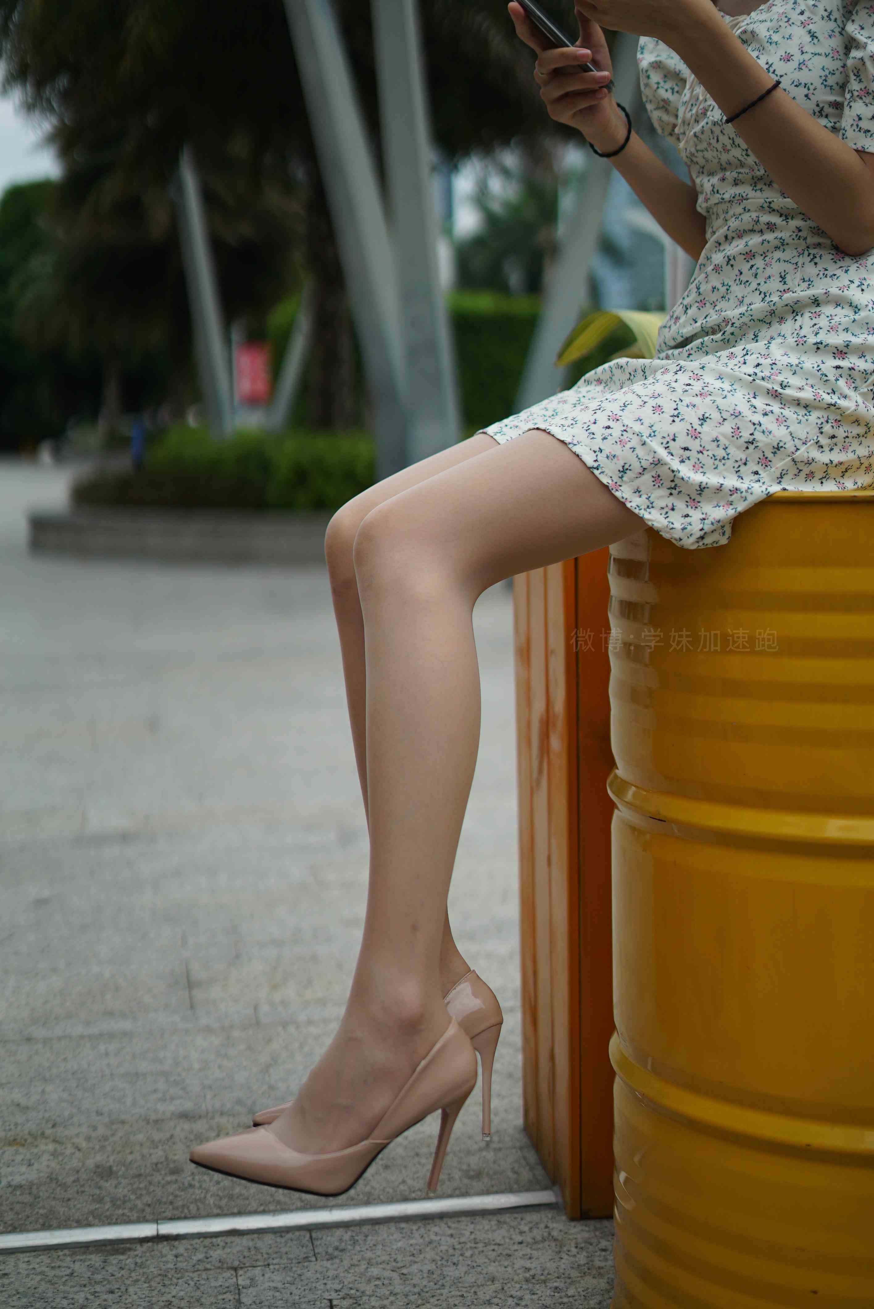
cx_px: 437
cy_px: 654
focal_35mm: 50
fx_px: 1818
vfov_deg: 39.6
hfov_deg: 27.0
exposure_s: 1/8000
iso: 200
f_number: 1.8
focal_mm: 50
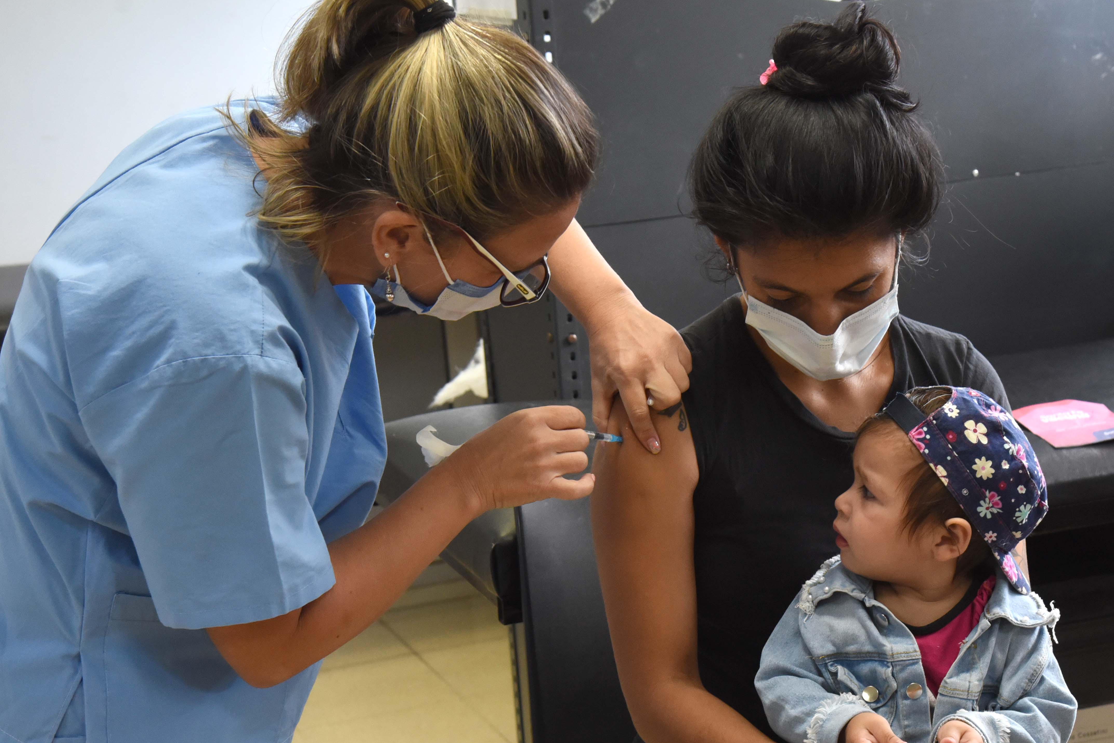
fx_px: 2260
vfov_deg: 18.7
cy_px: 474
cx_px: 615
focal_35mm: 73
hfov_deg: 27.7
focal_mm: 52
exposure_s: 1/100
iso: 2500
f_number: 5.6
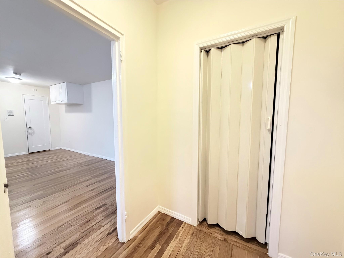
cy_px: 129
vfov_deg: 85.7
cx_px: 172
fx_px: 139
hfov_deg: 102.1
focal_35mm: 14
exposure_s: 1/60
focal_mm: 2.22
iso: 1250
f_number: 2.2
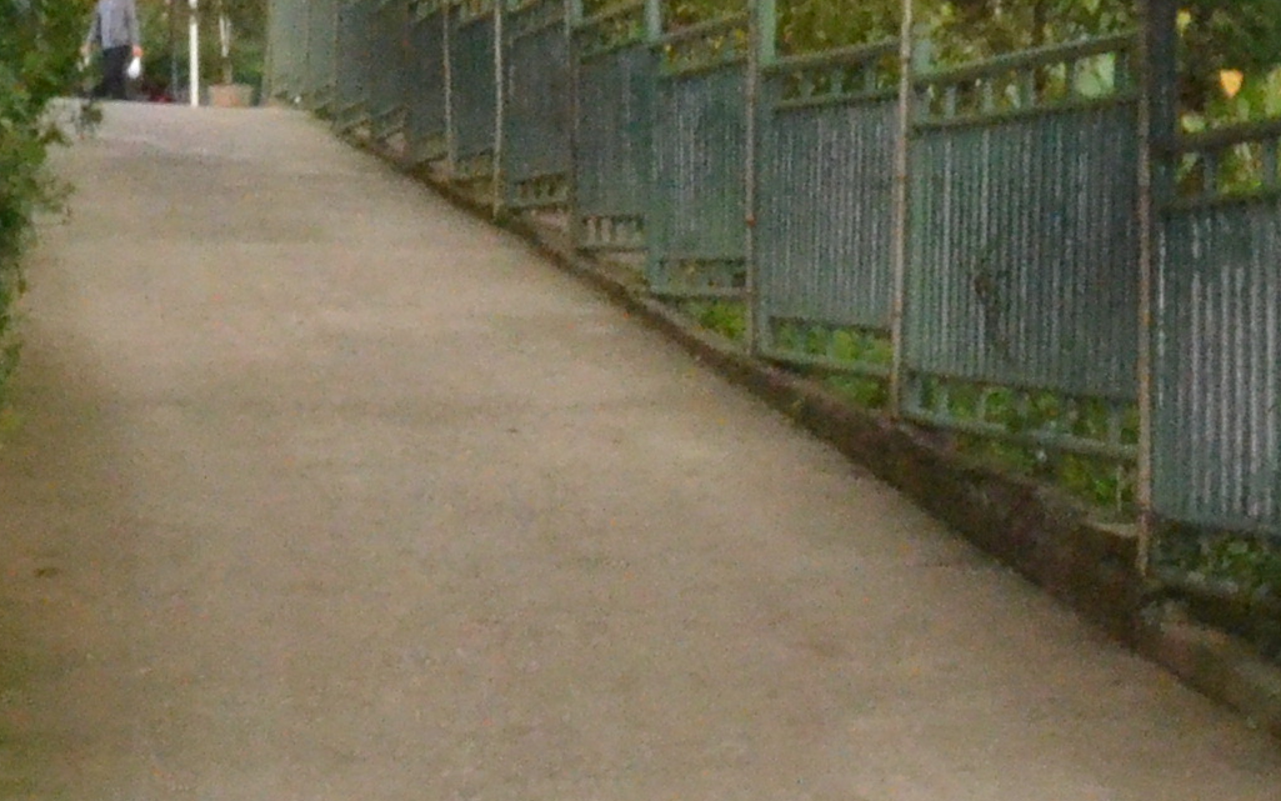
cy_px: 59
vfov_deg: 9.9
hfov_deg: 15.8
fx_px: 4609
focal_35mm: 132
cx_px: 704
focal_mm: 18
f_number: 18
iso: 5000
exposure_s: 1/250
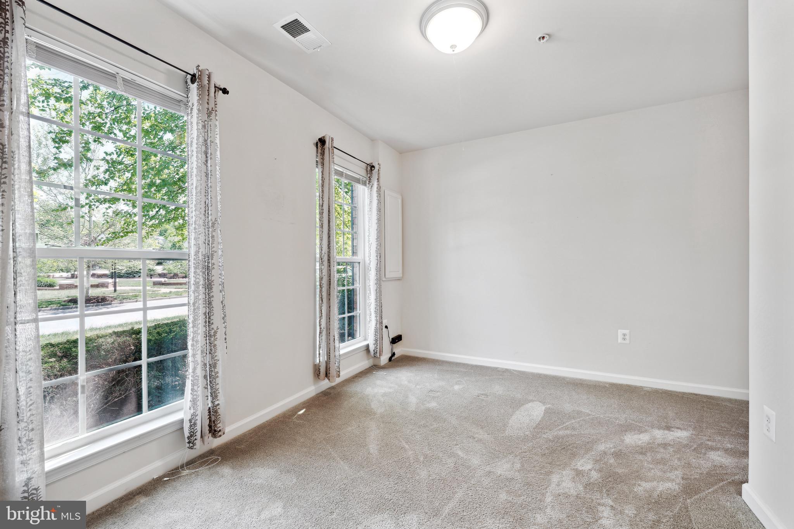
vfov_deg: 81.2
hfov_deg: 104.3
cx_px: 397
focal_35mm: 14
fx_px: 309
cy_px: 264
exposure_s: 1/4
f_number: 8
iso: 200
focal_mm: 14
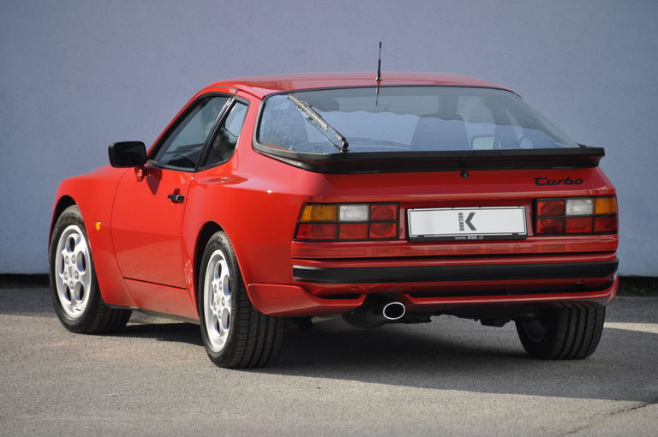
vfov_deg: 4.2
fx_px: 6024
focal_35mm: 330
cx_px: 329
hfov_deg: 6.3
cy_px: 218
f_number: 6.3
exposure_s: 1/400
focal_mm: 220
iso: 500
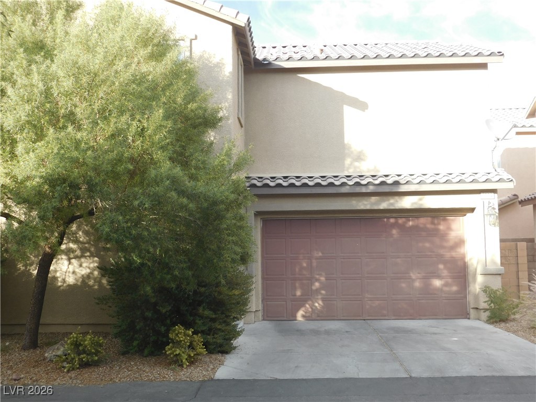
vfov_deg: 36.0
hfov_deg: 46.8
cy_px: 201
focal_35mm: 40
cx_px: 268
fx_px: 619
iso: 125
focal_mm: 7.1
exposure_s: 1/250
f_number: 3.6
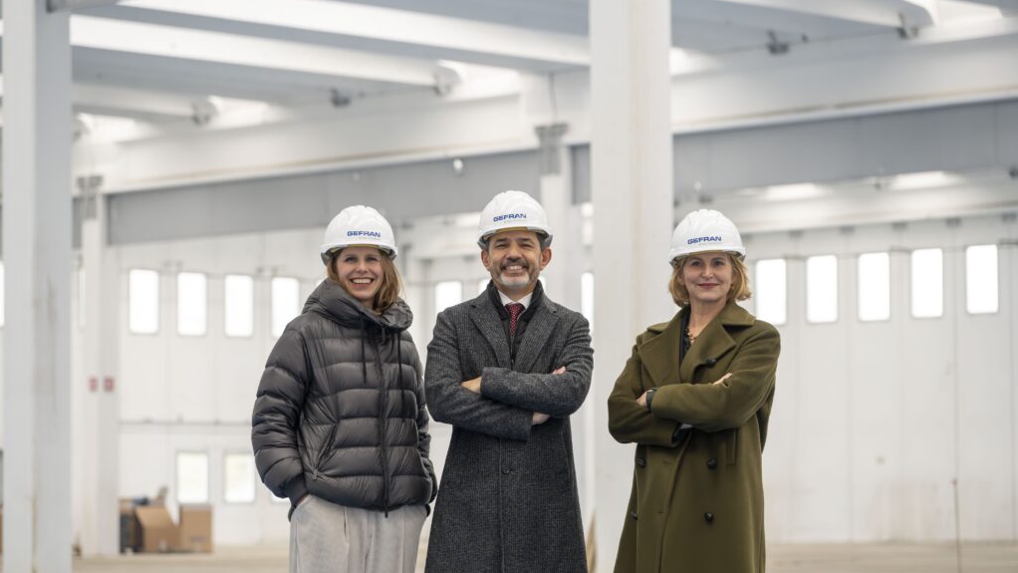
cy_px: 280
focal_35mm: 126
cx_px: 509
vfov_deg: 9.6
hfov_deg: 17.0
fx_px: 3401
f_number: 4.5
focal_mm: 120
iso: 1600
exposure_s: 1/100
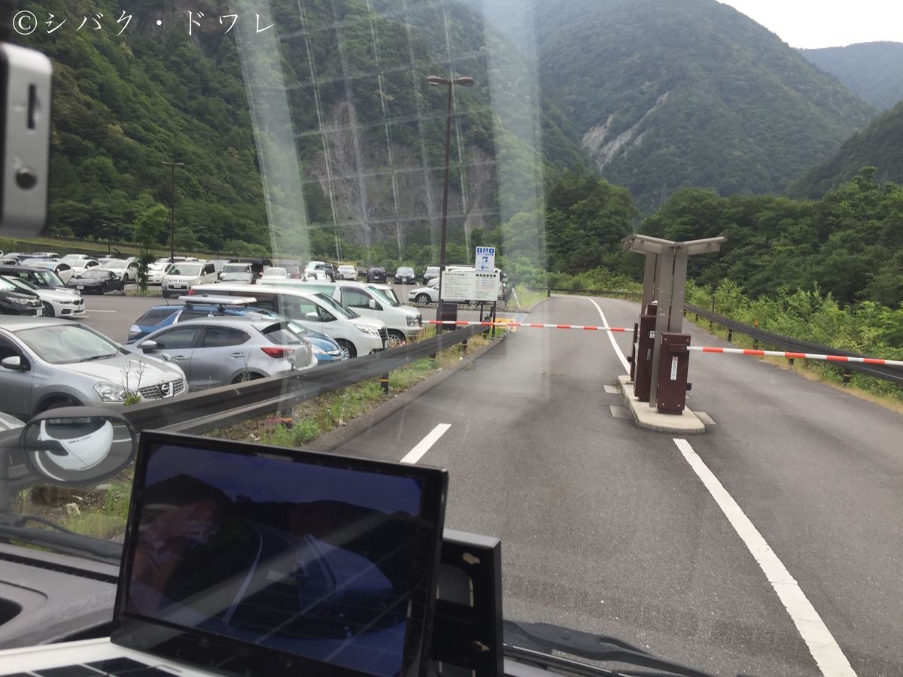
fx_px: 756
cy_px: 338
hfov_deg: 61.7
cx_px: 452
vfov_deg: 48.2
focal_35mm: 29
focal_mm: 4.15
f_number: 2.2
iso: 32
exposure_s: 1/527
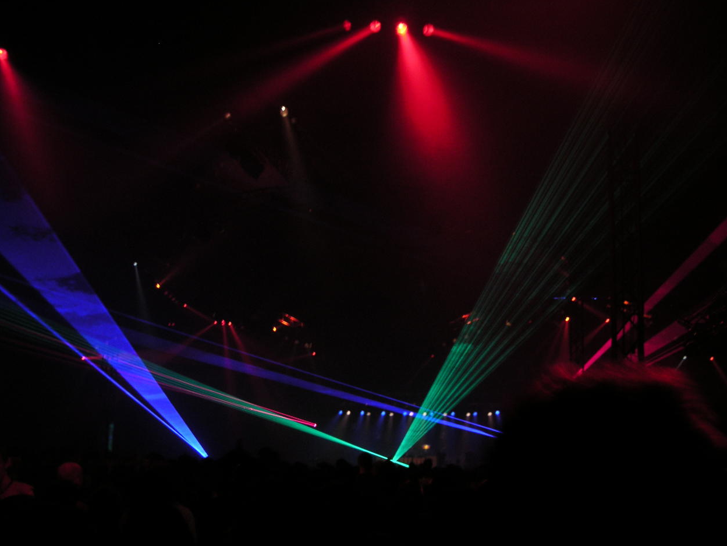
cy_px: 272
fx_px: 861
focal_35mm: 41
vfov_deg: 35.1
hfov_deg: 45.8
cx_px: 372
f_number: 2.8
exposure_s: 1/10
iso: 100
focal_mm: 6.3
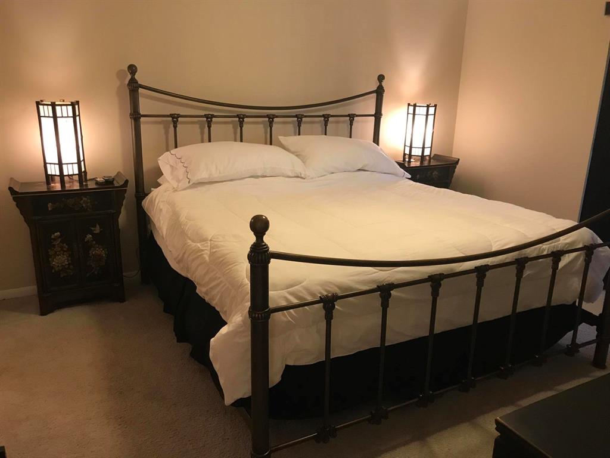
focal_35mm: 28
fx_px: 493
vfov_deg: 49.7
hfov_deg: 63.4
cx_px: 305
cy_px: 229
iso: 50
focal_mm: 3.99
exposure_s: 1/15
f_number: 1.8
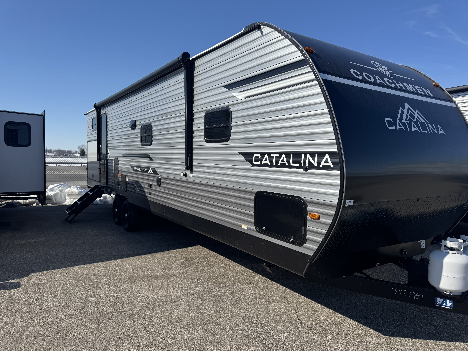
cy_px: 176
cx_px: 234
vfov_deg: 56.8
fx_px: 324
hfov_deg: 71.6
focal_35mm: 24
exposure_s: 1/7937
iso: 80
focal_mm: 6.76
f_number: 1.78
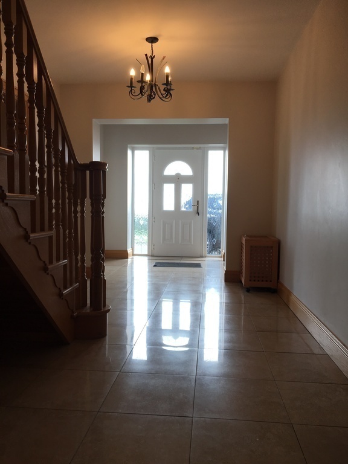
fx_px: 389
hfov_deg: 48.2
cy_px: 232
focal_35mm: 29
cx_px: 174
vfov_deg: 61.7
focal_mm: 4.15
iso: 25
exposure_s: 1/50
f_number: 2.2
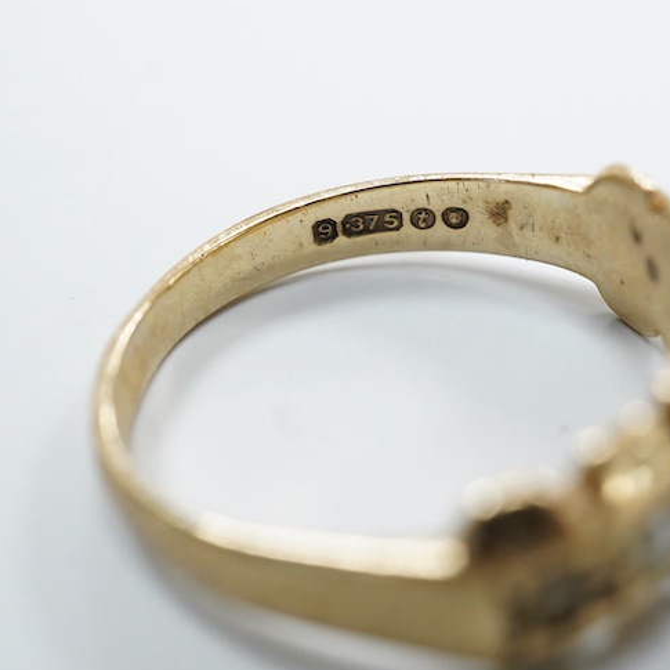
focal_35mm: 71
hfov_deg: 24.3
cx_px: 420
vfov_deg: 24.3
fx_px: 1555
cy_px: 409
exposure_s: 1/60
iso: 2500
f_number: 13
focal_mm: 30
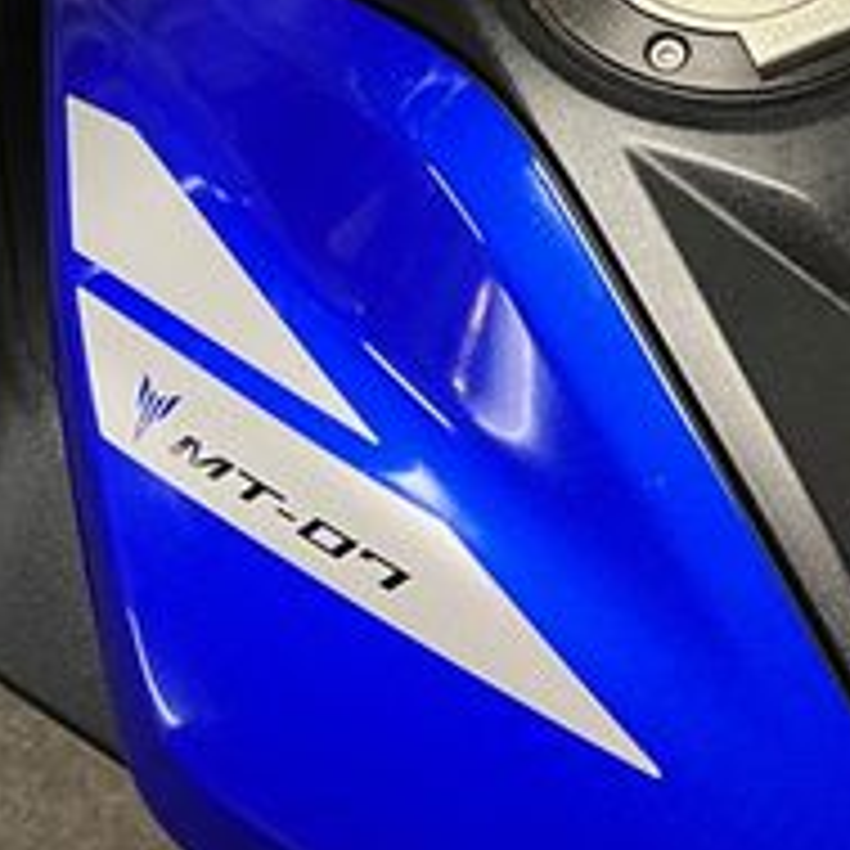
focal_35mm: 78
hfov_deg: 22.0
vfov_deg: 20.8
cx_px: 639
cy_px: -148
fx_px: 2167
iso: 160
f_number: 1.6
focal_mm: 5.1
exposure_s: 1/50
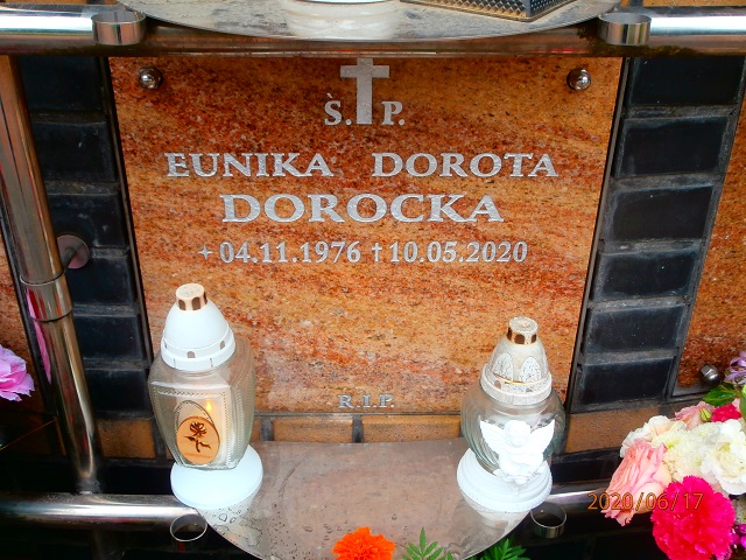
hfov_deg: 49.0
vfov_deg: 37.7
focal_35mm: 38
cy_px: 280
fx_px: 819
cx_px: 373
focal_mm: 6.67
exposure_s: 1/125
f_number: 3.9
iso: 100
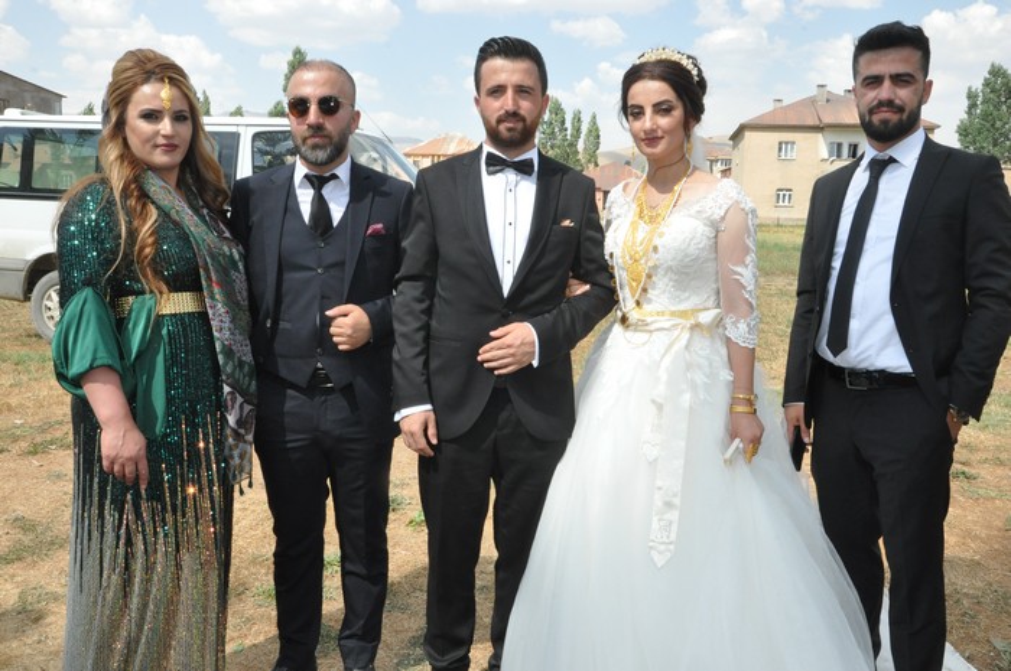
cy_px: 336
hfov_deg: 57.3
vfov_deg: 39.9
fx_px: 926
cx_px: 506
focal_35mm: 33
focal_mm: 22
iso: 1250
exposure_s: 1/200
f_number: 25
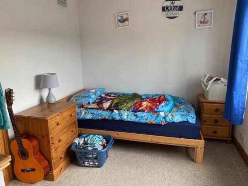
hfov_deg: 67.3
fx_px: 186
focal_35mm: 26
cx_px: 124
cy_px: 93
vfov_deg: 53.0
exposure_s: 1/122
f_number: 1.8
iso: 50
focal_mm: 4.25
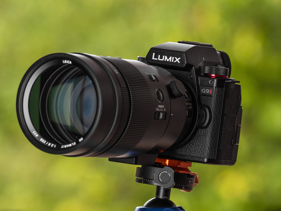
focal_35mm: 472
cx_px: 140
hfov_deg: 4.2
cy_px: 106
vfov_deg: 3.2
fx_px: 3832
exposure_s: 1/200
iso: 400
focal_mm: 236
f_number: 8
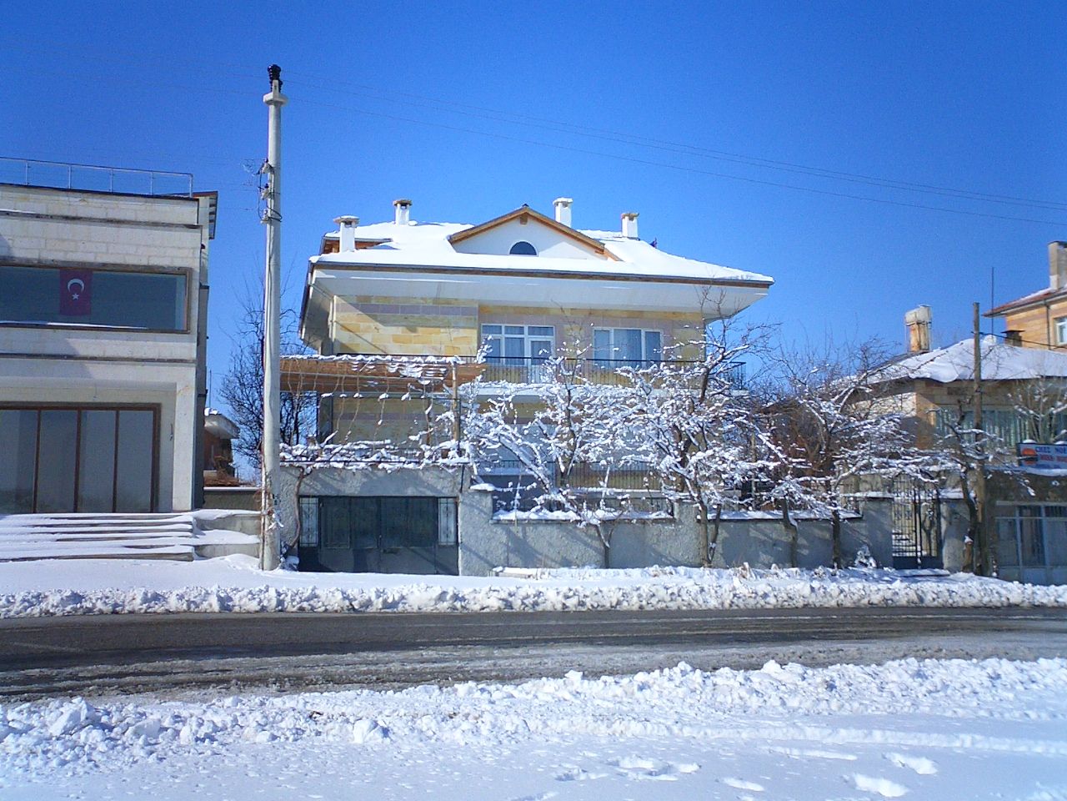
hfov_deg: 50.1
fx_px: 1140
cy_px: 400
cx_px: 534
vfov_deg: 38.7
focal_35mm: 37
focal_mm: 5.6
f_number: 3.5
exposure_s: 1/2000
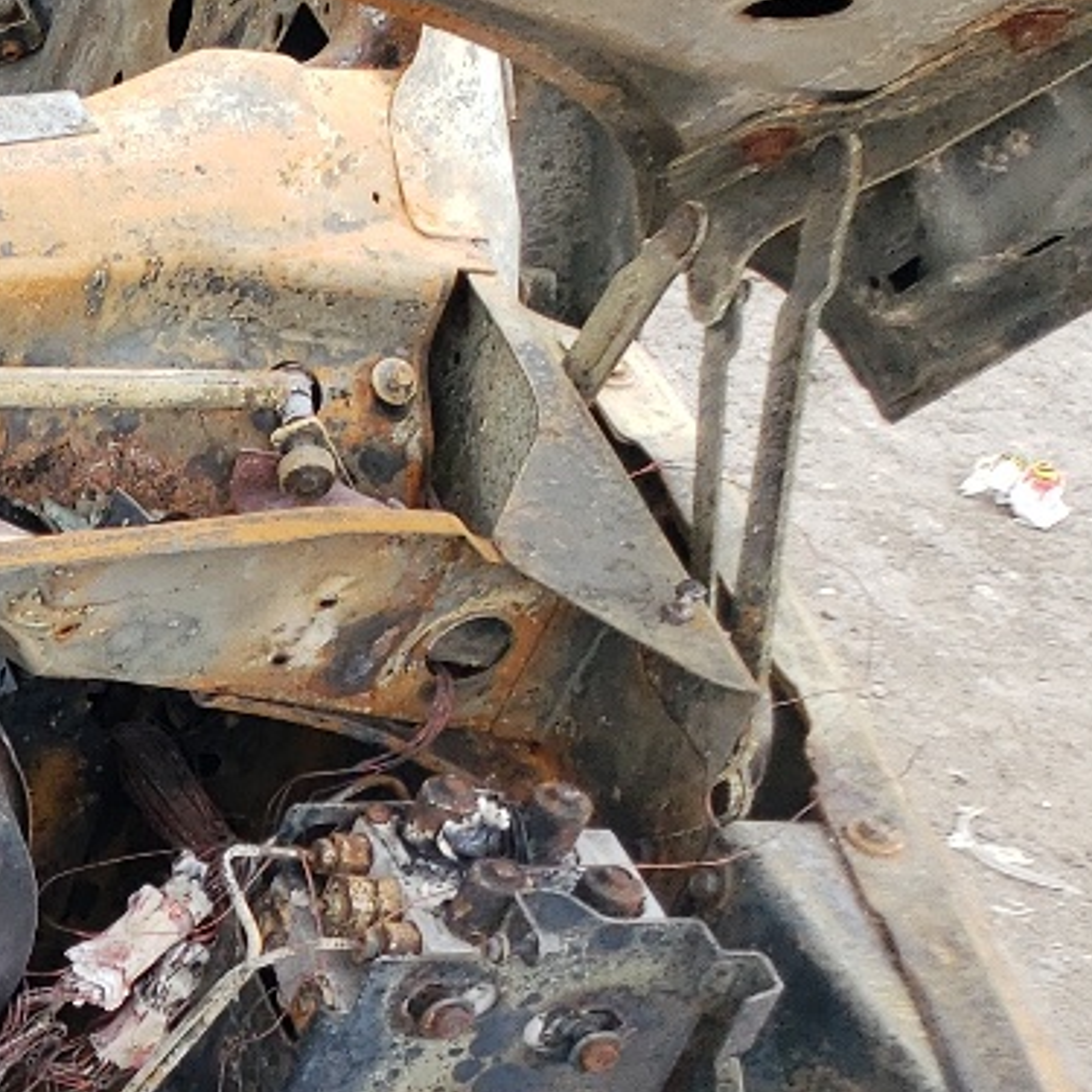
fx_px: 3498
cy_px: 1211
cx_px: -1104
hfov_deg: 14.6
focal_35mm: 98
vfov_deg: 17.1
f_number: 1.5
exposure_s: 1/435
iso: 50
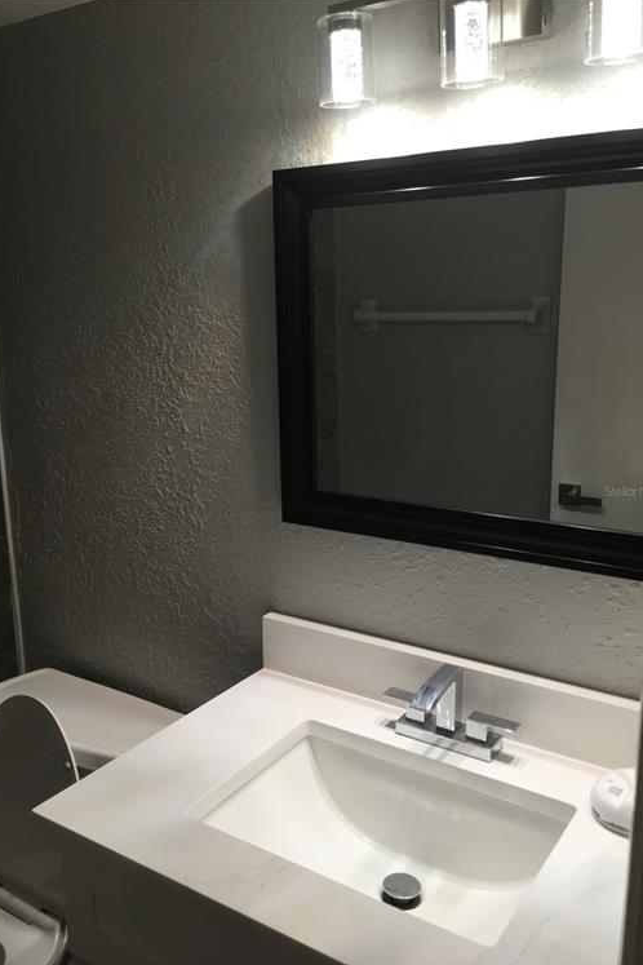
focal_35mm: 31
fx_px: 830
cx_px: 292
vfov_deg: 60.3
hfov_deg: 42.3
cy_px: 491
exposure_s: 1/60
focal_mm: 4.15
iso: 32
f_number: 2.2
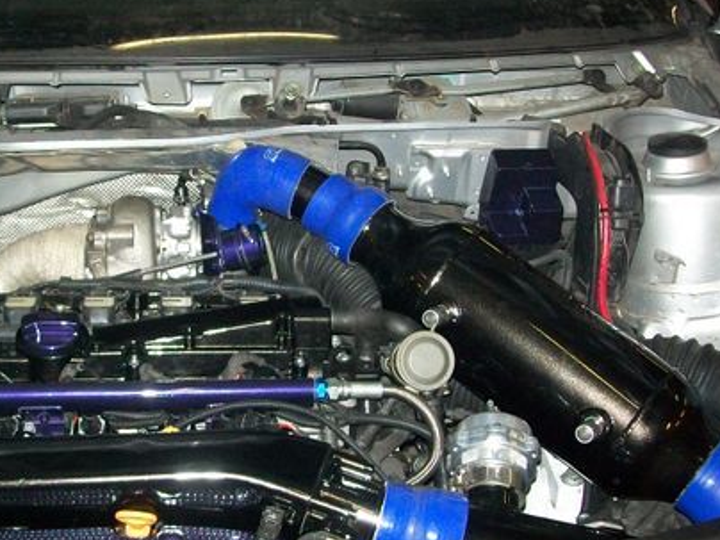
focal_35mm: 57
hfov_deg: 33.5
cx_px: 244
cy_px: 273
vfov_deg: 25.7
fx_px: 1186
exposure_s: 1/60
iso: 160
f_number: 2.7
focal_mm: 6
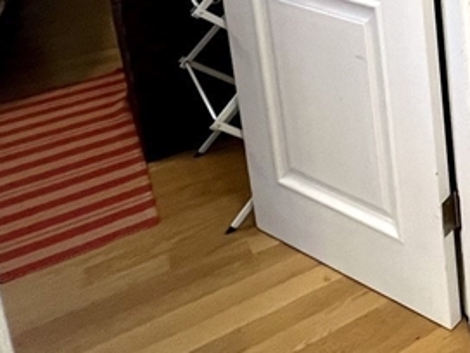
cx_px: 677
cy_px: -142
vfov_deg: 24.6
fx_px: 665
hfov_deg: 28.2
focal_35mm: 49
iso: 160
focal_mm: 1.57
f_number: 1.8
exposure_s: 1/60
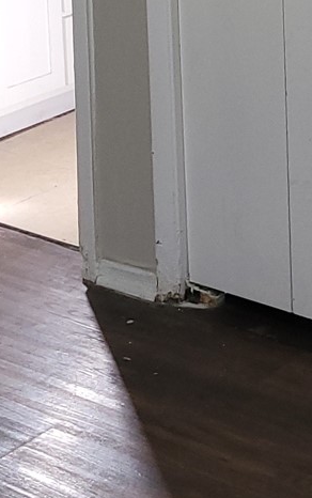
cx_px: 218
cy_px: -121
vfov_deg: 16.4
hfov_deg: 10.8
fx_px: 1643
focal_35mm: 121
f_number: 1.8
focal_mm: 5.4
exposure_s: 1/24
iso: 125
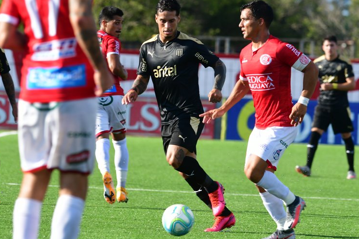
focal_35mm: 485
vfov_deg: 2.8
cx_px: 173
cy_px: 117
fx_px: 4837
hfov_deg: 4.3
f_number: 8
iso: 320
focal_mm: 300
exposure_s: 1/640
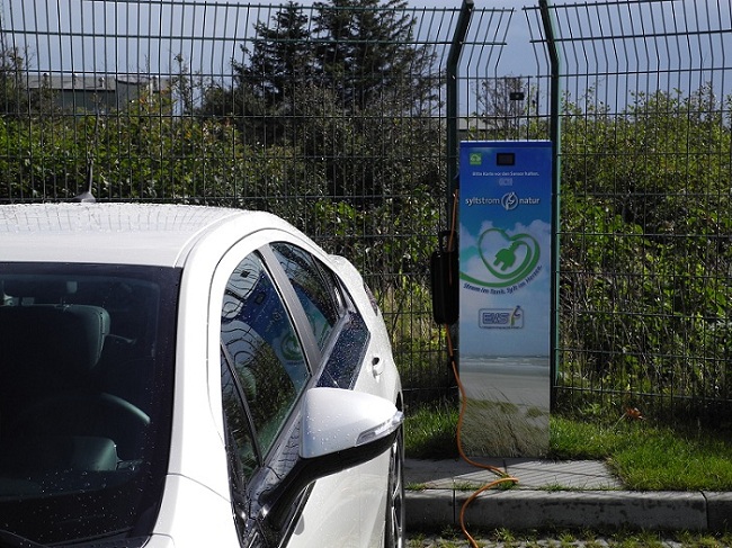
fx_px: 1289
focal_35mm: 61
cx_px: 366
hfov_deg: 31.7
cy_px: 274
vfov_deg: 24.0
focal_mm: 13
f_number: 4.5
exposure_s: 1/925
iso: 100
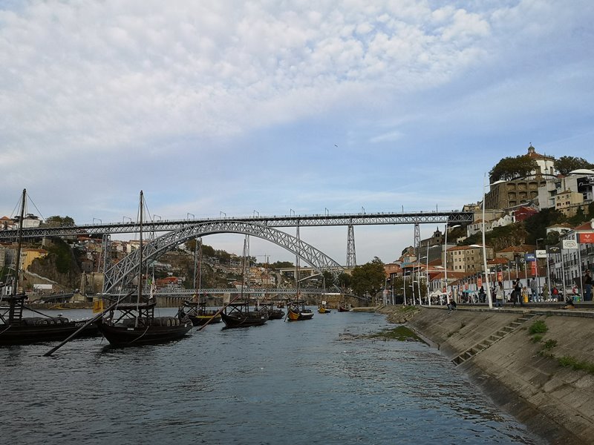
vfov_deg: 45.4
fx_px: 532
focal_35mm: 31
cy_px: 222
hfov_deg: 58.4
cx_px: 297
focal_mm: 3.95
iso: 50
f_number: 1.8
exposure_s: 1/1372
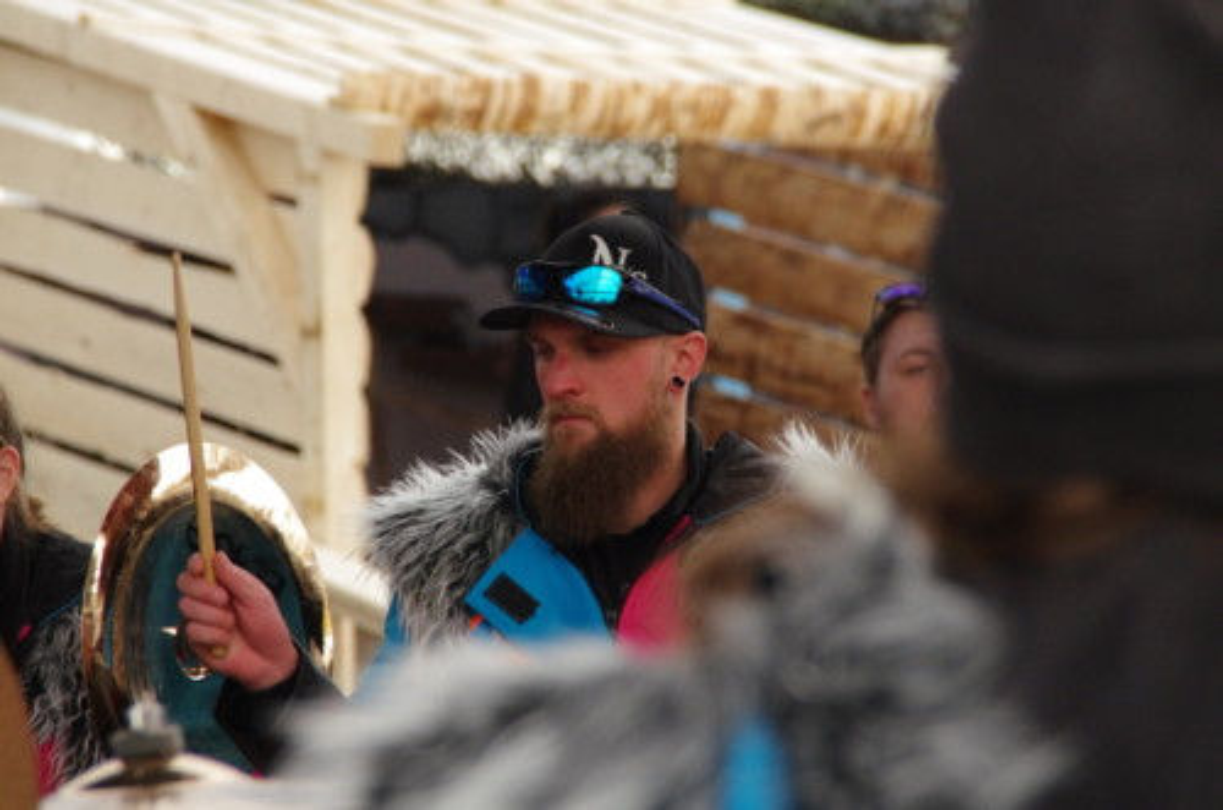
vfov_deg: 4.6
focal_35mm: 300
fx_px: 10169
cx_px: 612
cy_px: 405
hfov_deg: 6.9
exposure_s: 1/250
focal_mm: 200
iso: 3200
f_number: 8
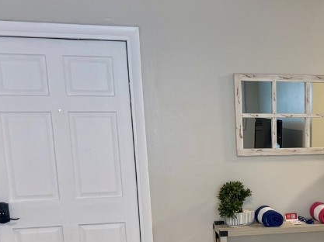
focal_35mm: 59
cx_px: 313
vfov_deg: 23.8
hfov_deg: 30.7
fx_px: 552
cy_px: 234
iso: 125
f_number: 1.78
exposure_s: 1/60
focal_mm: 6.76
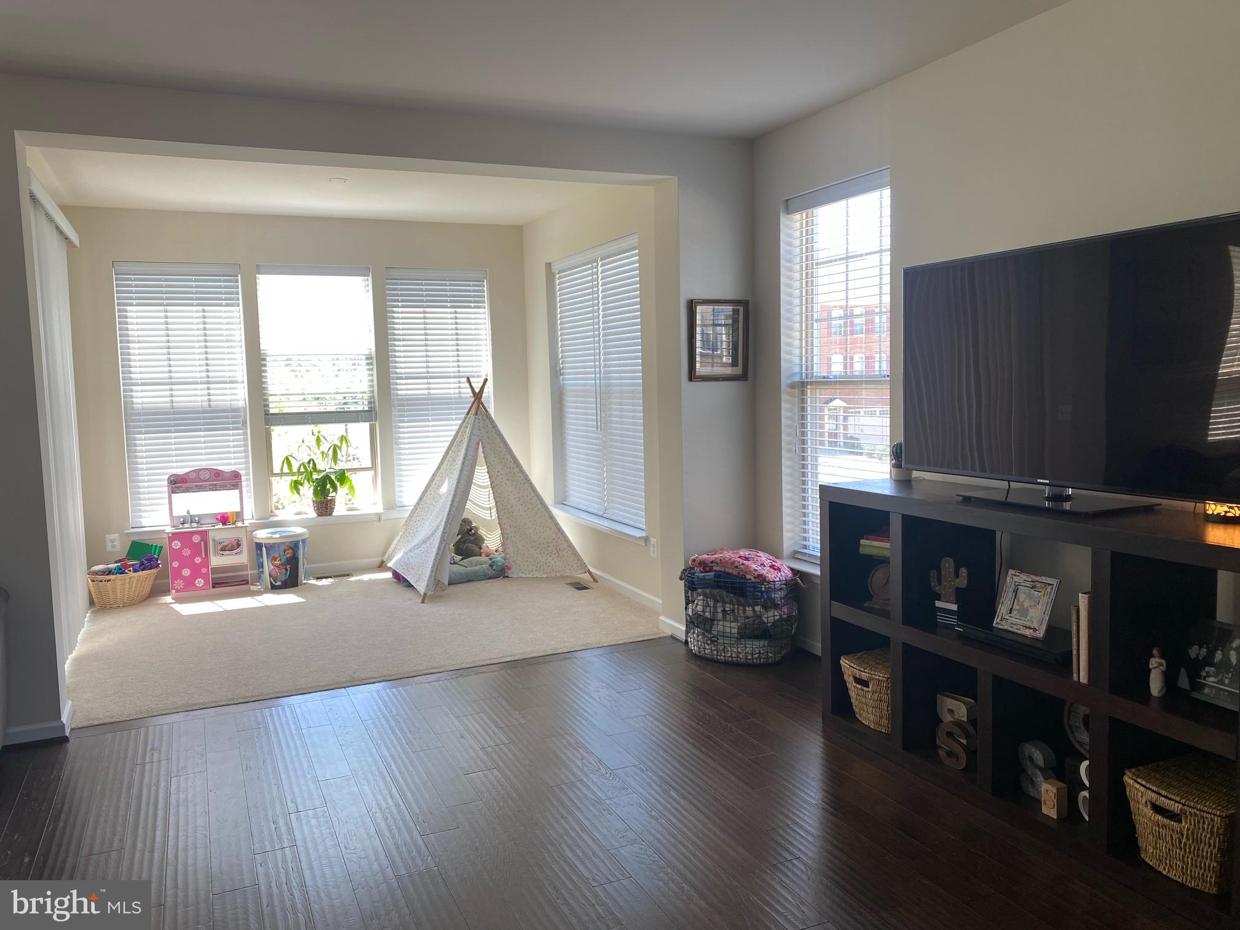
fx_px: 931
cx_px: 620
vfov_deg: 53.1
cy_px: 465
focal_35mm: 26
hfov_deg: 67.3
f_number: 1.8
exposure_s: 1/120
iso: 32
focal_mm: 4.25
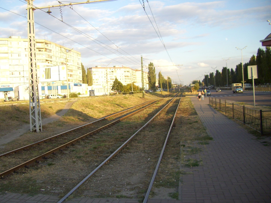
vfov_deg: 41.8
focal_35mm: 34
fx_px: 266
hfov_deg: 54.0
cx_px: 136
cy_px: 102
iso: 80
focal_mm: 5.7
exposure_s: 1/320
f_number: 2.9
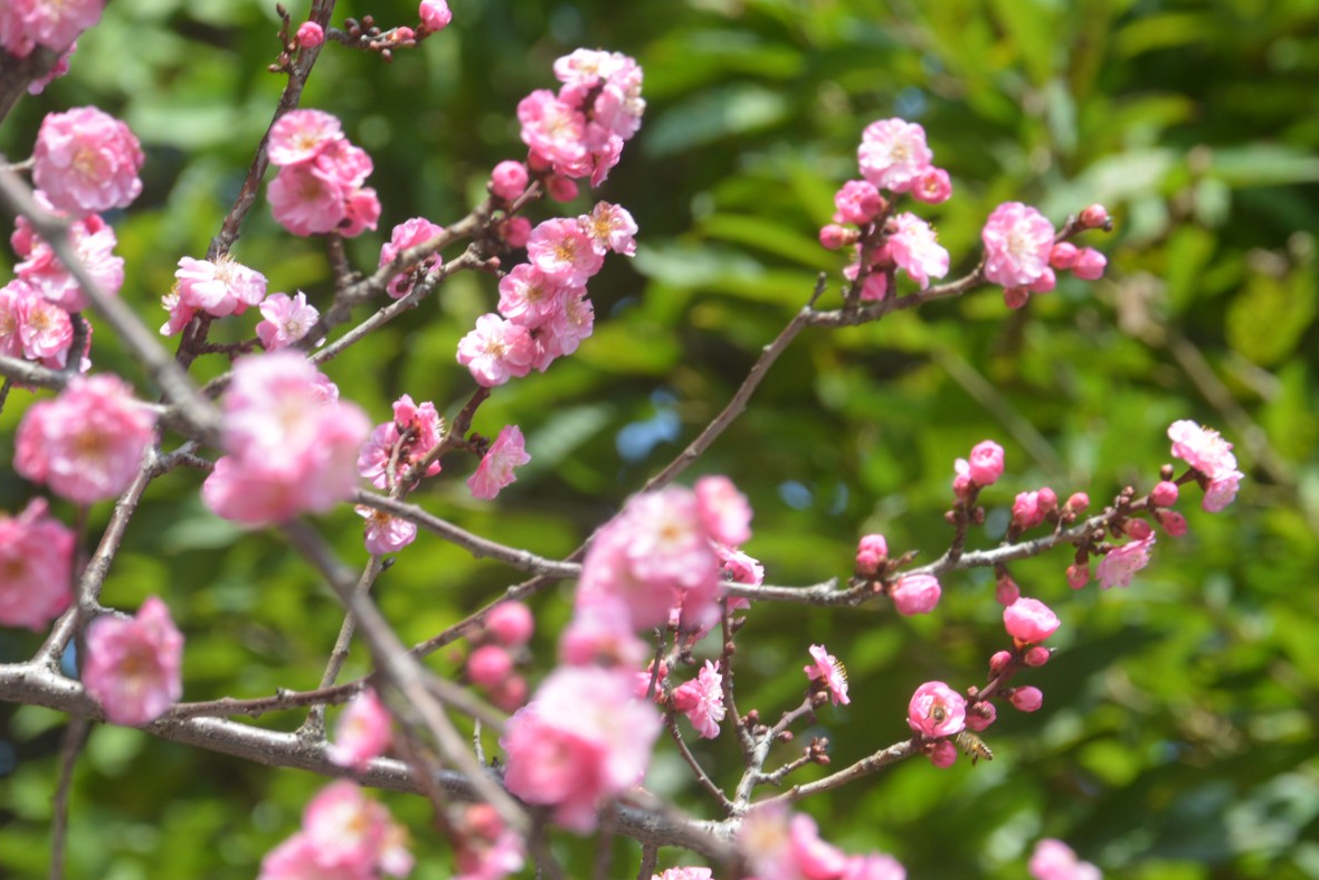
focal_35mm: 267
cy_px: 633
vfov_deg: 5.1
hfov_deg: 7.7
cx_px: 1018
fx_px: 9777
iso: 200
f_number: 8
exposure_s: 1/125
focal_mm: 105
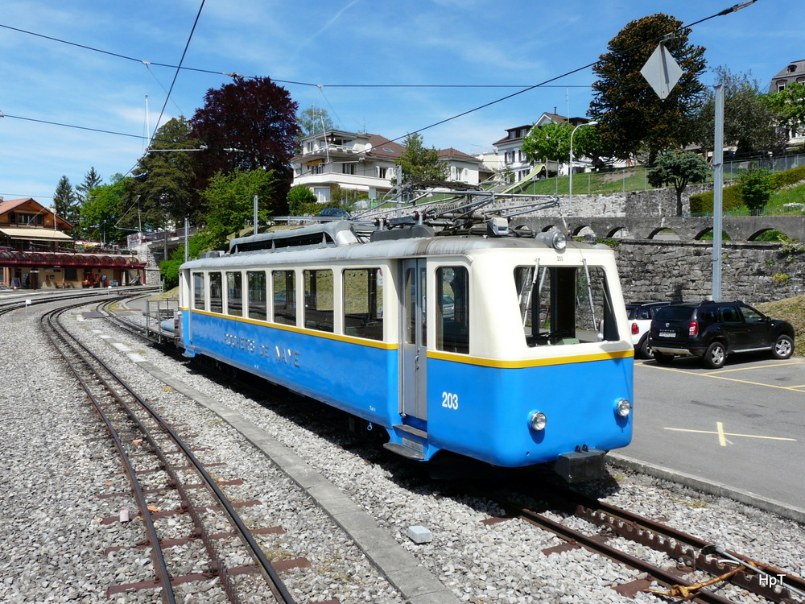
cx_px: 402
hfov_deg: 63.4
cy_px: 302
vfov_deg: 49.7
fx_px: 651
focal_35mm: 28
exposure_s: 1/500
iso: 100
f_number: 5.6
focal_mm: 4.6
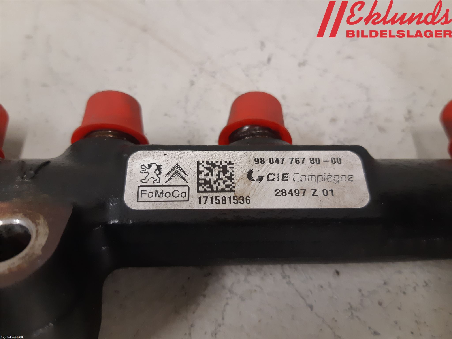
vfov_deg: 53.1
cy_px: 170
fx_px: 339
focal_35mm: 26
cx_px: 226
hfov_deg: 67.3
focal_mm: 3.93
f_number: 1.7
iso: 200
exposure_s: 1/50
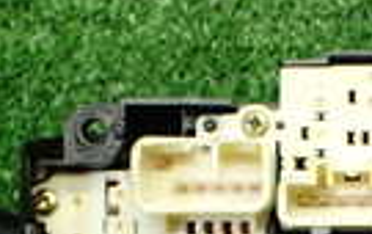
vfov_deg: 9.2
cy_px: 325
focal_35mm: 141
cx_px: 331
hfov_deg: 14.7
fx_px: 1432
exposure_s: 1/125
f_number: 2.3
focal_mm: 5.4
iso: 500
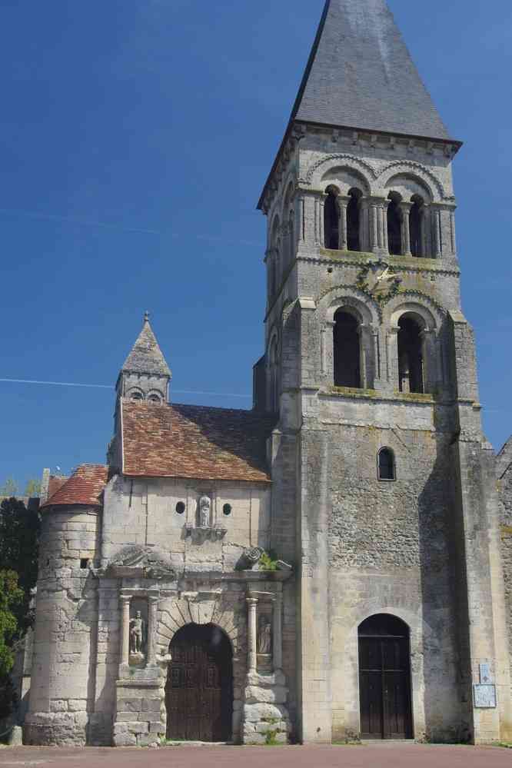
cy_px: 384
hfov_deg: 28.9
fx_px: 992
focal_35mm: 46
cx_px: 256
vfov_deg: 42.3
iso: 200
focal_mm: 31
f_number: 11
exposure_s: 1/60
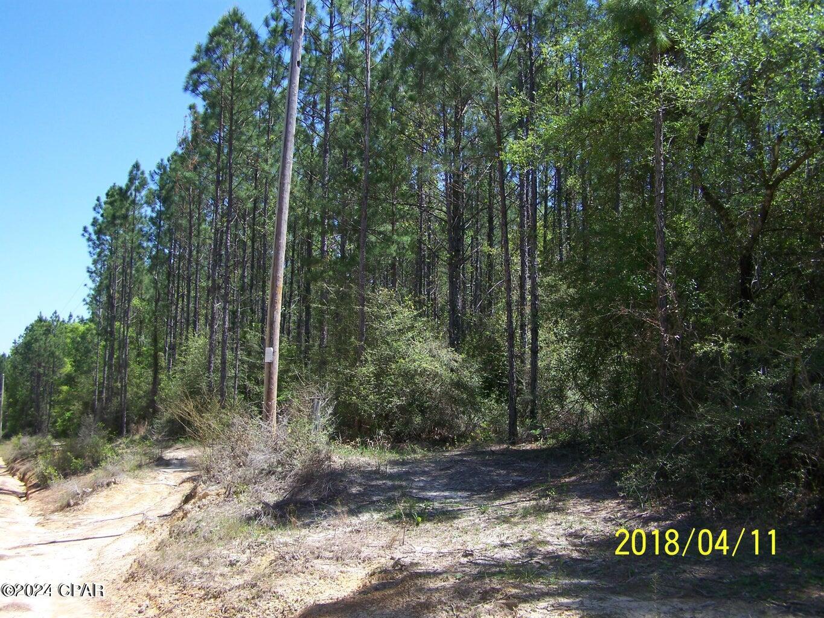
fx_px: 905
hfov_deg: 49.0
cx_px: 412
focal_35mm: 38
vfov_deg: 37.7
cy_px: 309
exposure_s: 1/400
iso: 64
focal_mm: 6.3
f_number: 2.8
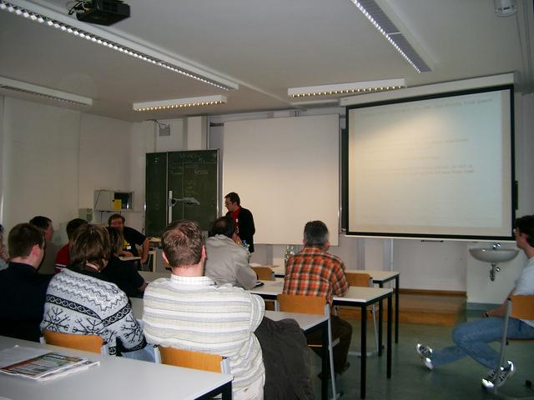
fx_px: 571
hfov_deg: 50.1
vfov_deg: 38.7
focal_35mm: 37
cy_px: 200
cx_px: 267
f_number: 2.6
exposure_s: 1/60
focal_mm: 7.6
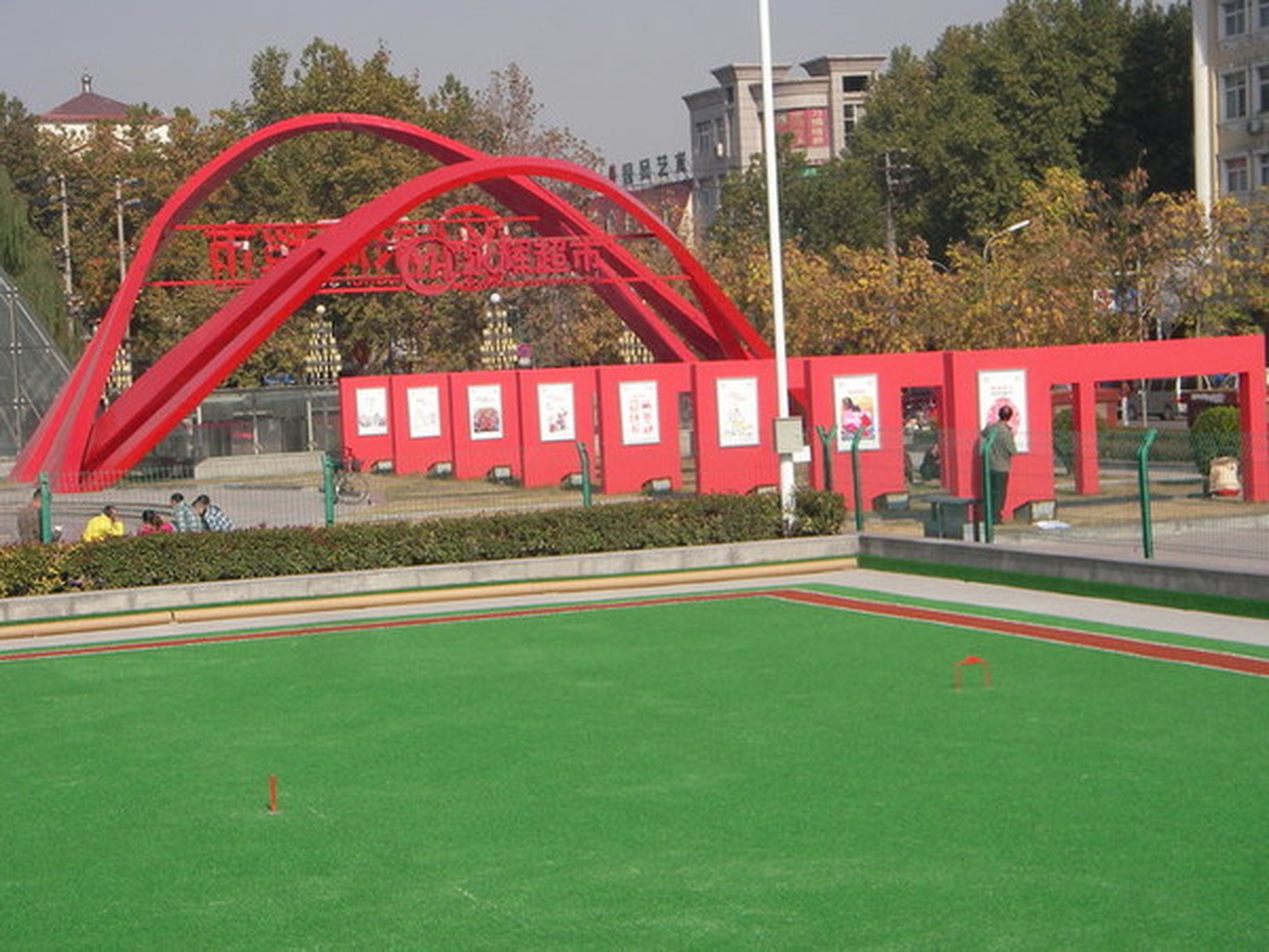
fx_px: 2639
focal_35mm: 72
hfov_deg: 27.0
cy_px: 476
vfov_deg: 20.4
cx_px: 634
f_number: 7.6
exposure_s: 1/243
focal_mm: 12
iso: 50
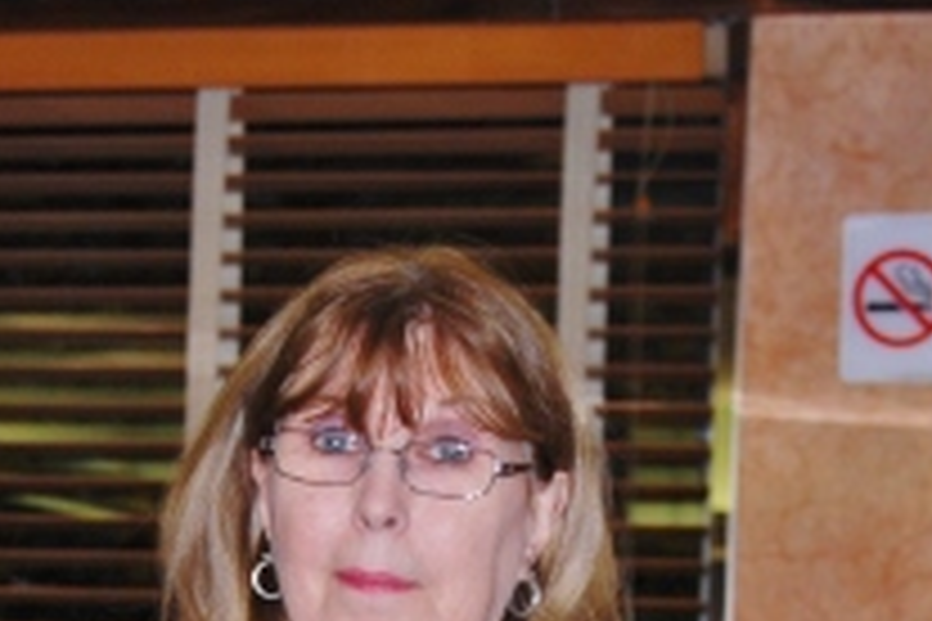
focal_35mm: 195
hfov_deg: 10.5
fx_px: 5048
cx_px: 378
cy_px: 918
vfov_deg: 6.9
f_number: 5.3
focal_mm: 42
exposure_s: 1/60
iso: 200
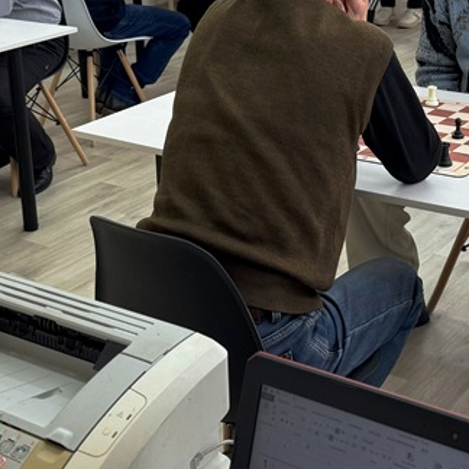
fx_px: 1027
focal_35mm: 67
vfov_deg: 25.3
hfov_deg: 25.7
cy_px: 94
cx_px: 278
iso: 64
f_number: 1.78
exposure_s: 1/100
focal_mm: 6.76
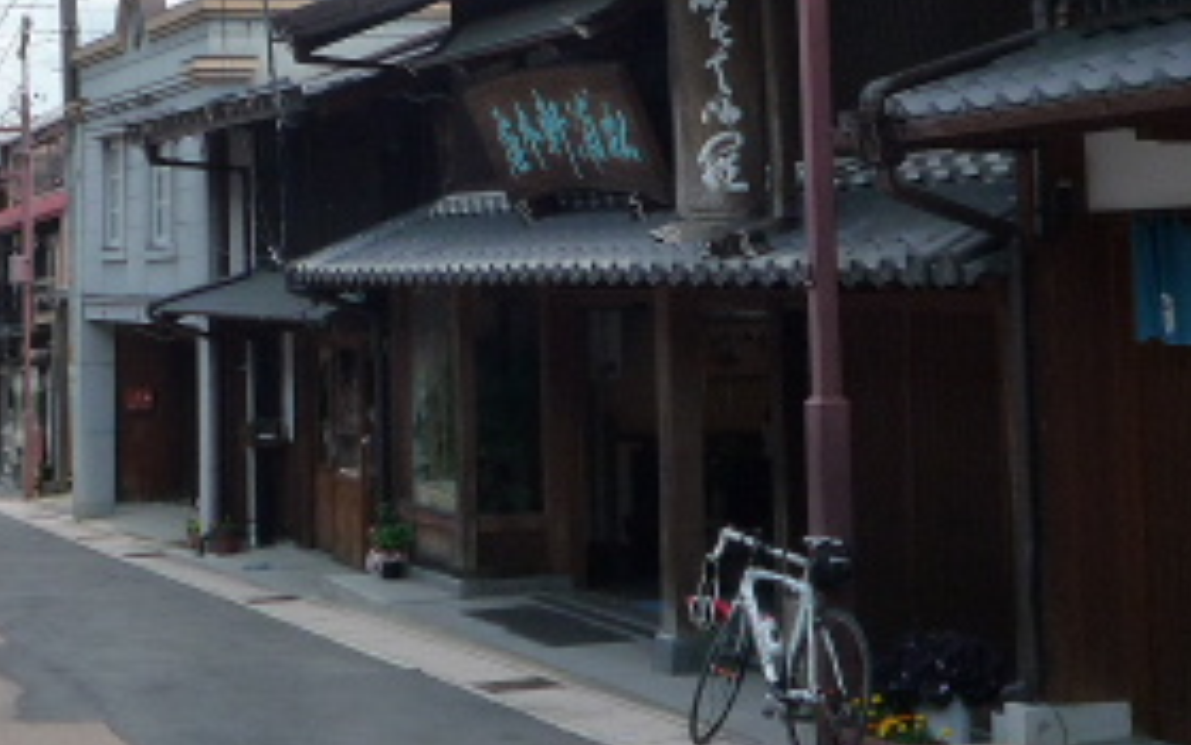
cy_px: 4
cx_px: 434
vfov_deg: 16.0
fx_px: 2597
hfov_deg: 25.7
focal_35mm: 80
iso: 160
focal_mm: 5.8
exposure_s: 1/500
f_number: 4
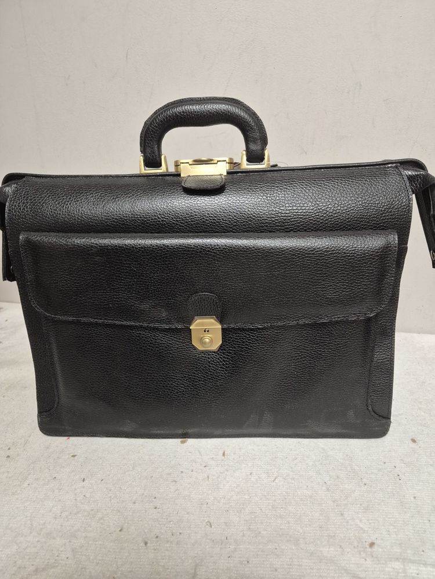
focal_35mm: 23
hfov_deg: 58.9
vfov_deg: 73.9
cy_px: 290
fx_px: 385
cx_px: 218
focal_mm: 5.4
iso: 500
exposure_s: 1/100
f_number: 1.8
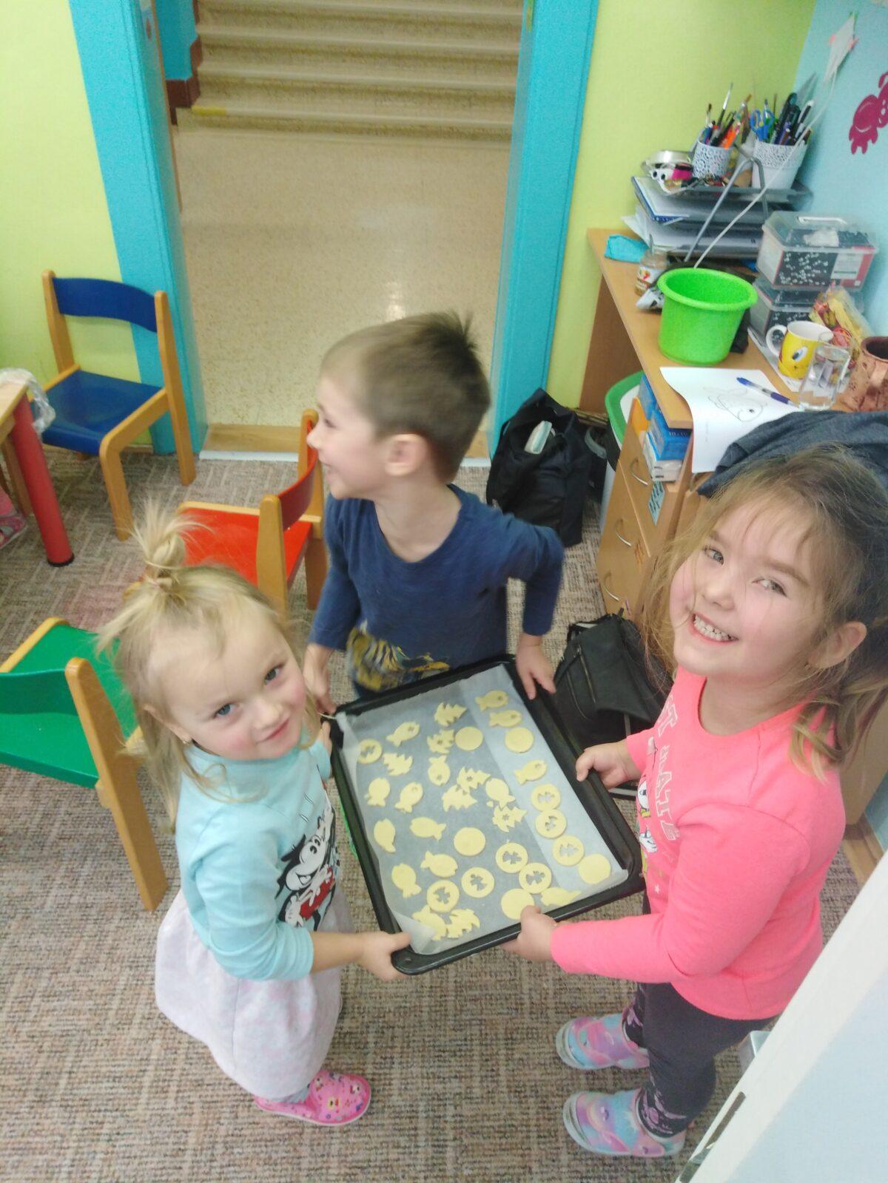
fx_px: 889
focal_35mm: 26
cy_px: 592
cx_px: 444
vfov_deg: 67.3
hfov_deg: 53.1
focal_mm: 3.46
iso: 239
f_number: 2.2
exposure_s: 1/30
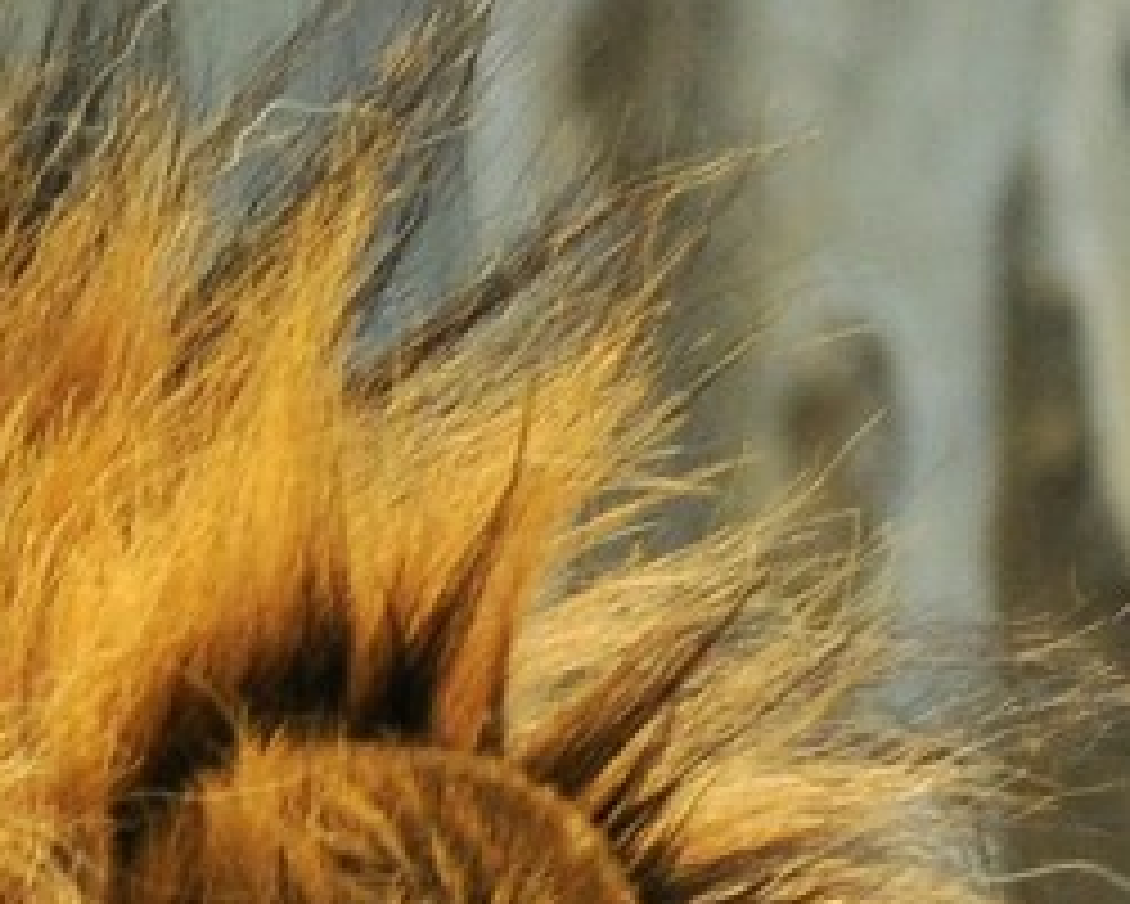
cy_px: 2530
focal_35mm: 1849
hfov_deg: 1.0
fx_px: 61852
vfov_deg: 0.8
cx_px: -2057
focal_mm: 165
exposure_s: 1/100
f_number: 5
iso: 320
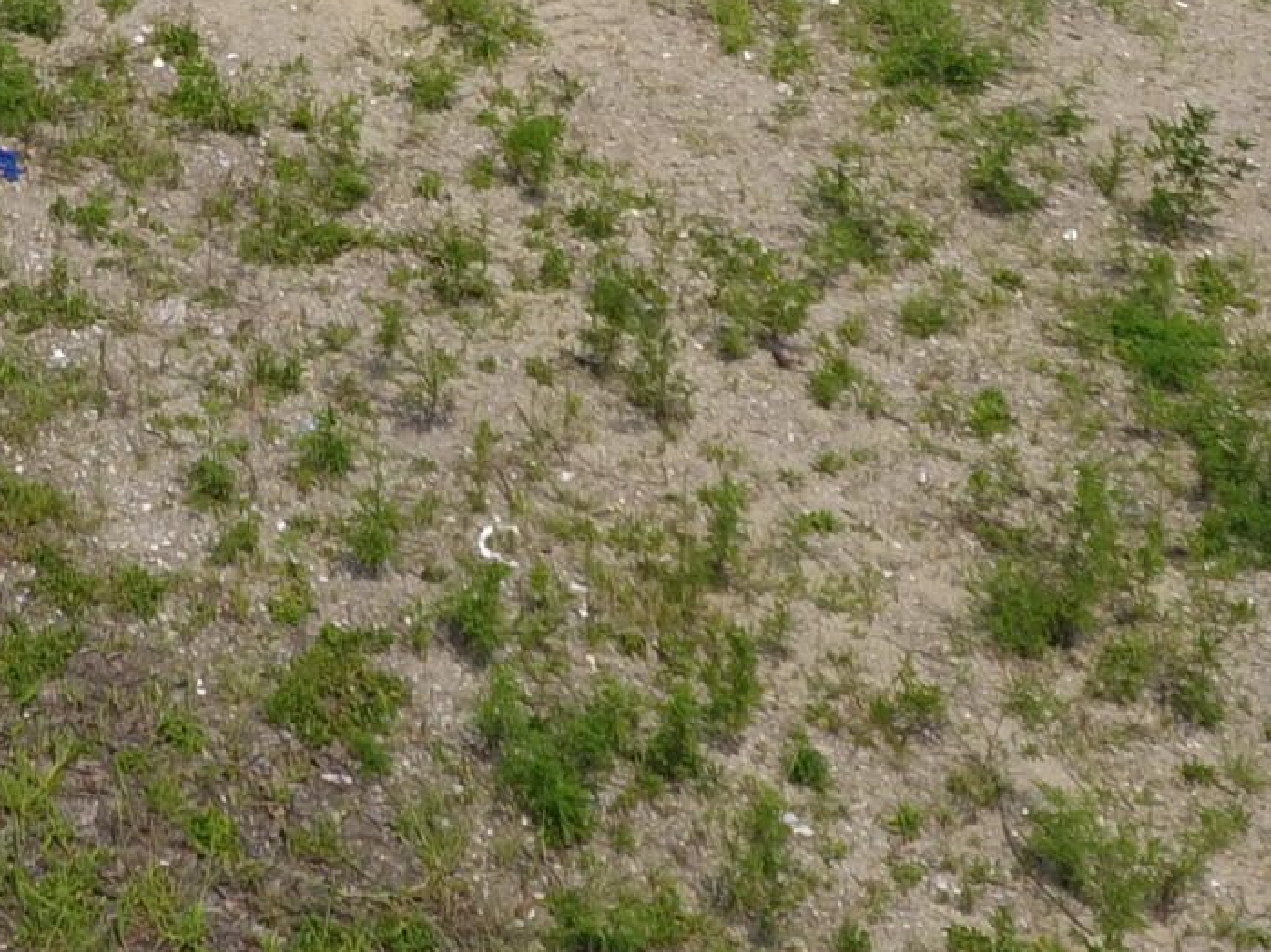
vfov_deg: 14.5
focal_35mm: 86
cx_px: -320
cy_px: -899
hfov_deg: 21.0
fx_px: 3157
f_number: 2.8
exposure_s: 1/1590
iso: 100
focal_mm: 3.61
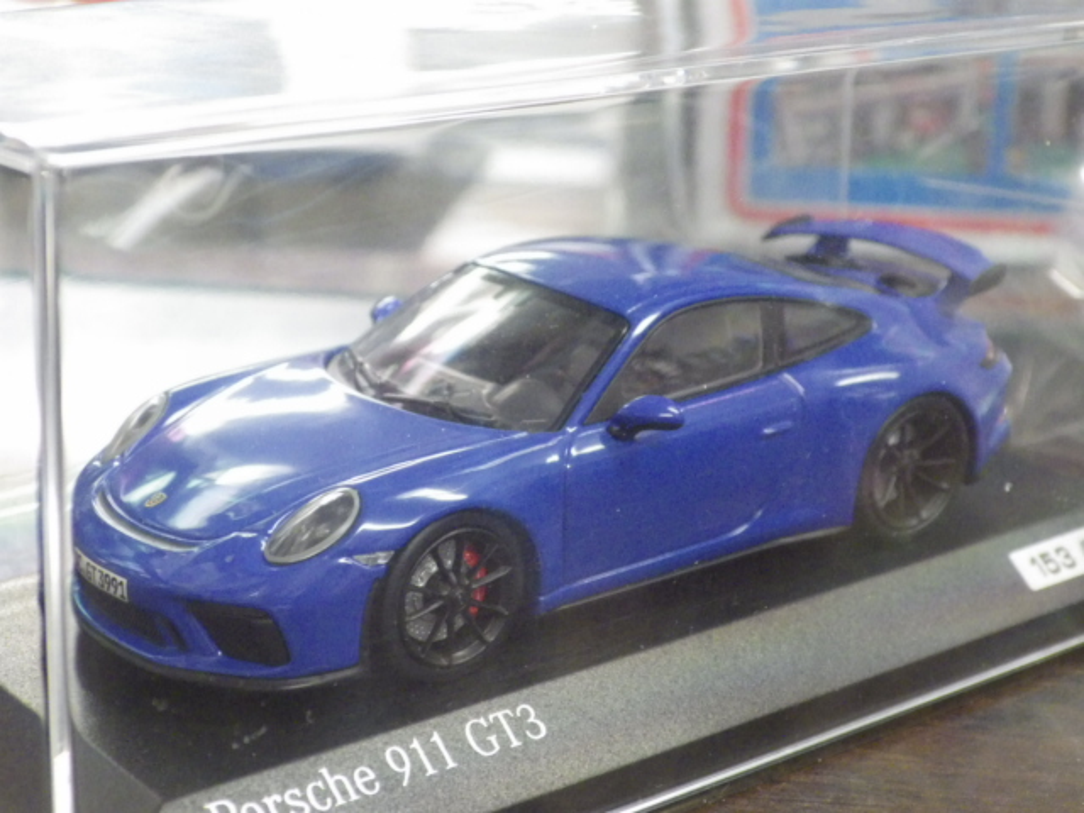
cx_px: 542
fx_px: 2223
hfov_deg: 27.4
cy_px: 406
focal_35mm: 71
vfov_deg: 20.7
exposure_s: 1/25
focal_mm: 12.8
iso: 1000
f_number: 4.2
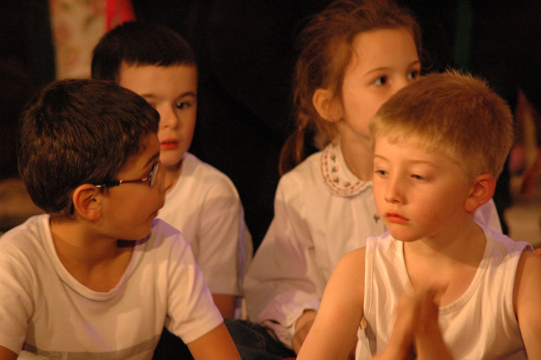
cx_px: 270
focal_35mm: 300
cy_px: 180
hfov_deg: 6.9
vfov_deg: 4.6
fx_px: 4504
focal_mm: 200
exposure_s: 1/40
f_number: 5
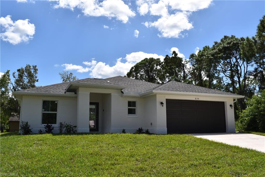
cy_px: 88
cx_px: 132
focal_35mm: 33
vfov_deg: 40.0
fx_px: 243
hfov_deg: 57.2
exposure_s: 1/320
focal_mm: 22
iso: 100
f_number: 9
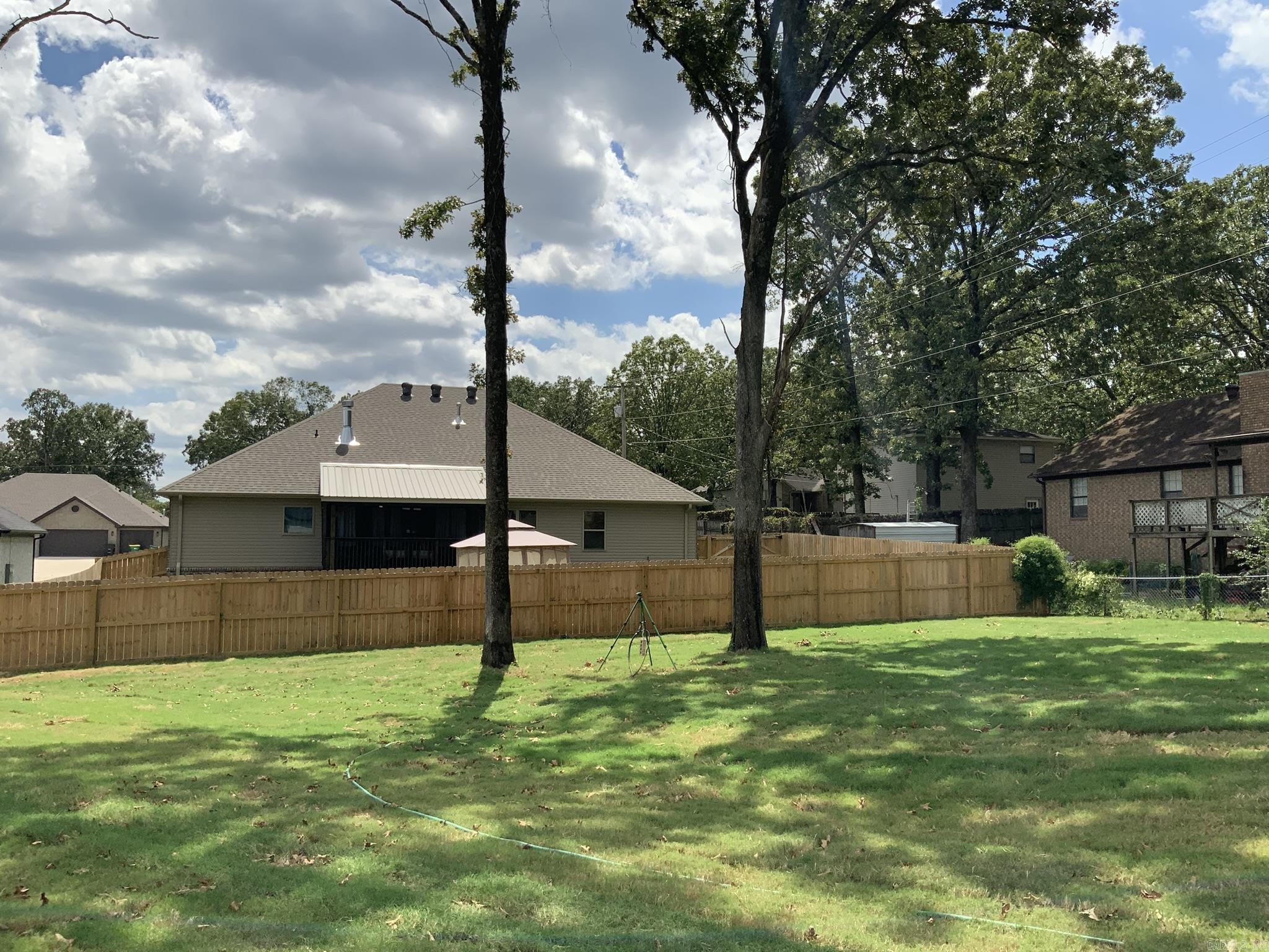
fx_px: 1063
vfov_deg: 48.2
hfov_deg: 61.7
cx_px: 634
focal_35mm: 29
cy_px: 476
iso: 16
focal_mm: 3
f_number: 1.8
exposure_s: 1/2538
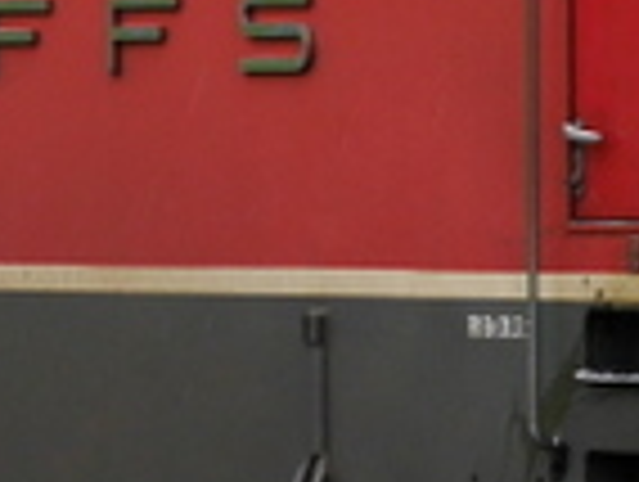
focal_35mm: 696
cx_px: 747
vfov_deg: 2.1
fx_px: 12870
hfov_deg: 2.8
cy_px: -191
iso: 160
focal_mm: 45
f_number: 5
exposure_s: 1/200
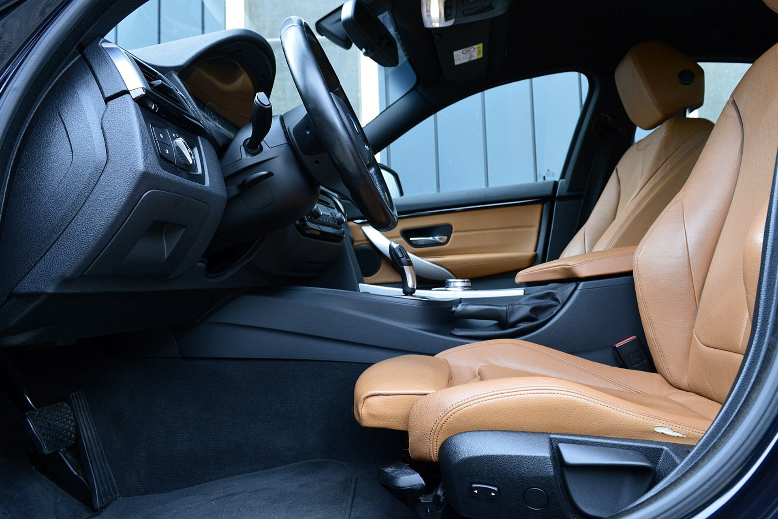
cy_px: 260
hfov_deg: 67.4
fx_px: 583
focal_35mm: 27
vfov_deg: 47.9
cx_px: 389
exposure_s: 1/60
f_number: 5.6
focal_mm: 18
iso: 800
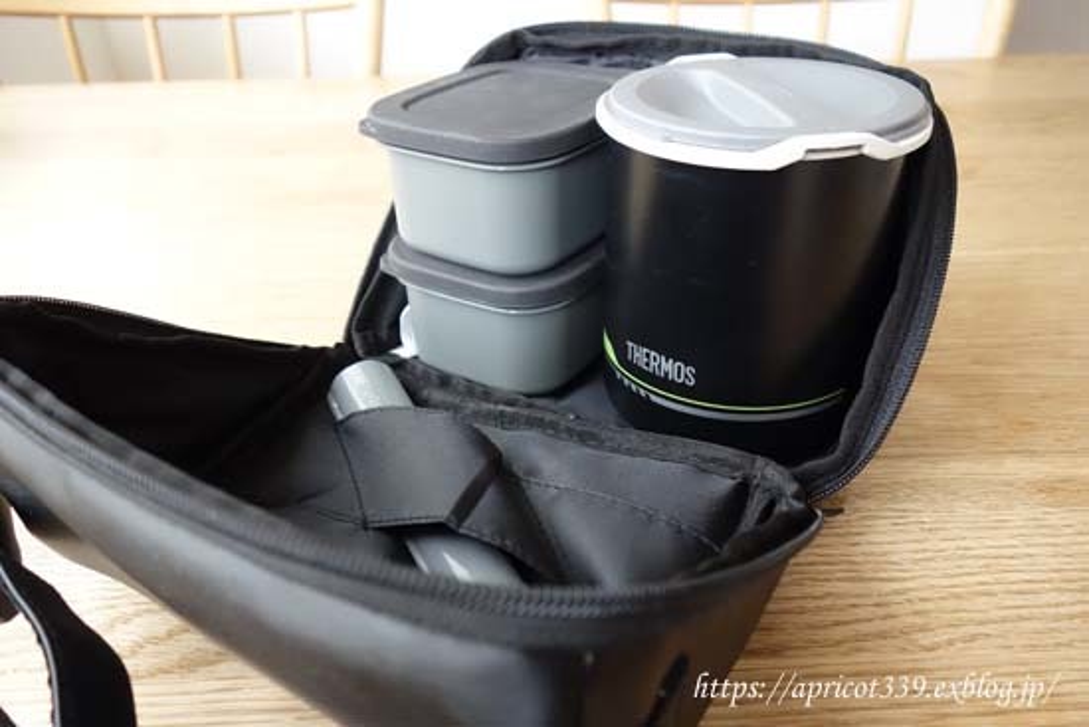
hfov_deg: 65.5
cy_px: 364
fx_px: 847
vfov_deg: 46.4
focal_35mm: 28
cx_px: 544
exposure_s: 1/30
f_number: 3.5
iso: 1600
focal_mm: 10.4
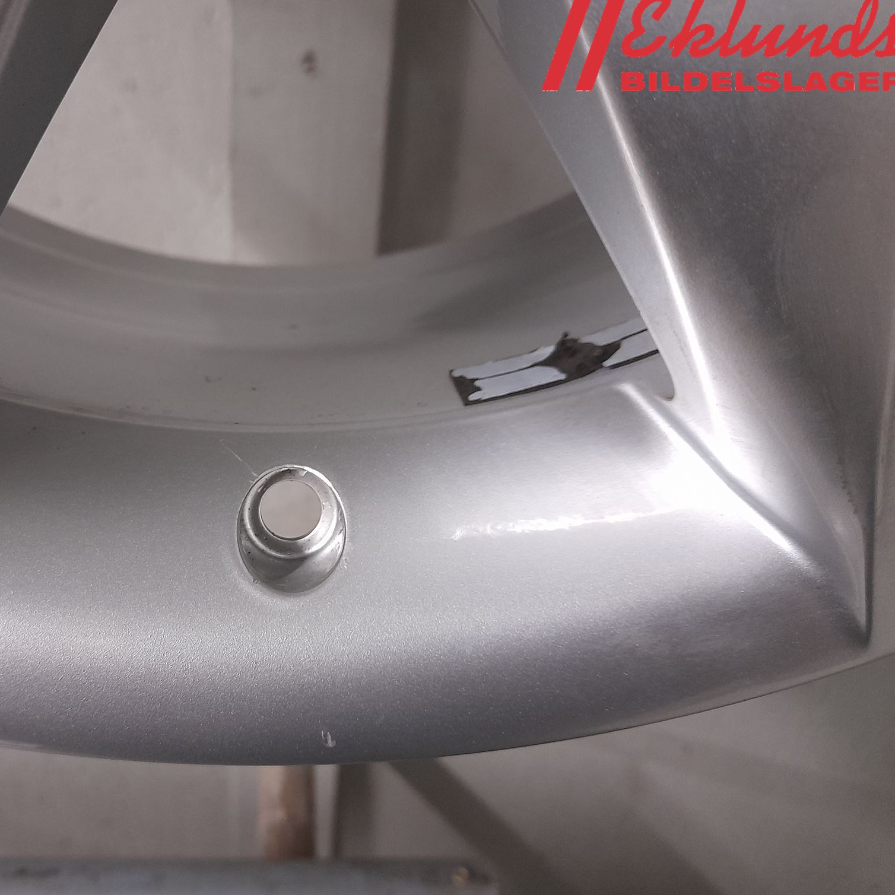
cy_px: 446
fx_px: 878
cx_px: 298
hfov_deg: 53.0
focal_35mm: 30
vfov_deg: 54.0
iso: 400
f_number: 2
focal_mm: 4.6
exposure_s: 1/25
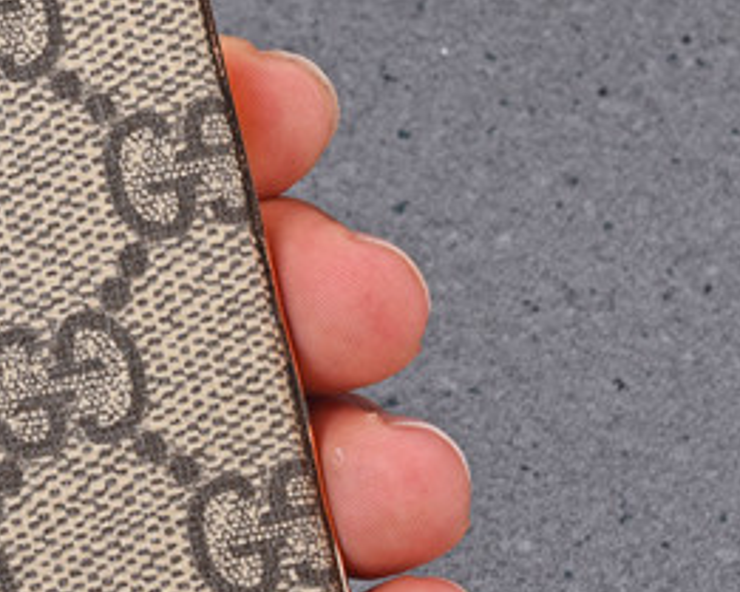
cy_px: 237
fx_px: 2826
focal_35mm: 129
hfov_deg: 14.4
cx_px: -162
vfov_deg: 12.0
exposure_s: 1/125
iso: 100
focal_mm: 35
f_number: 16
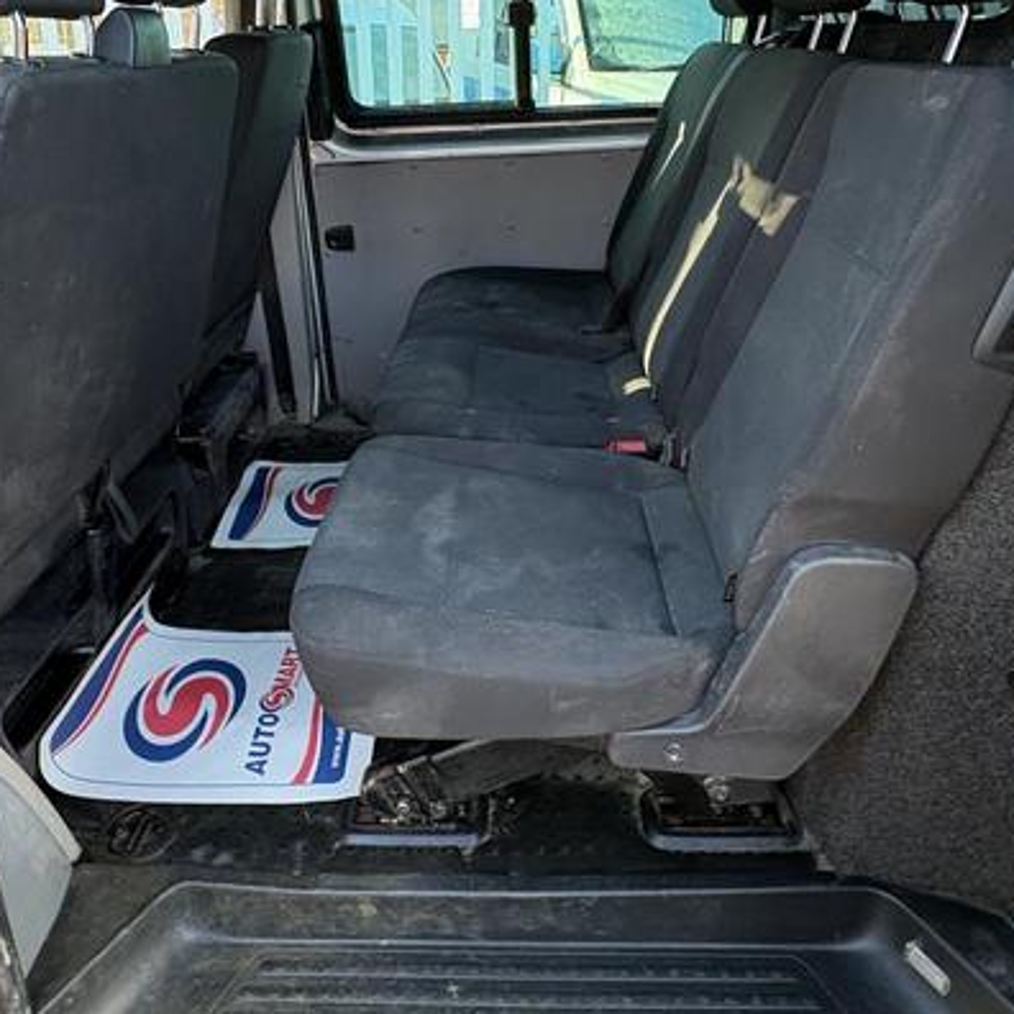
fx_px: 928
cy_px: 323
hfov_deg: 57.3
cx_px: 479
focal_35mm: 28
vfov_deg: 55.9
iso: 200
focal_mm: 2.22
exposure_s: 1/99
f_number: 2.2
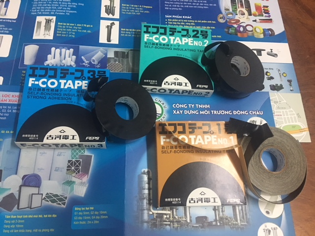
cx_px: 158
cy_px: 118
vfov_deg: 48.2
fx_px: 264
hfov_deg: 61.7
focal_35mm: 29
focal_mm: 4.15
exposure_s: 1/10
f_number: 2.2
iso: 80
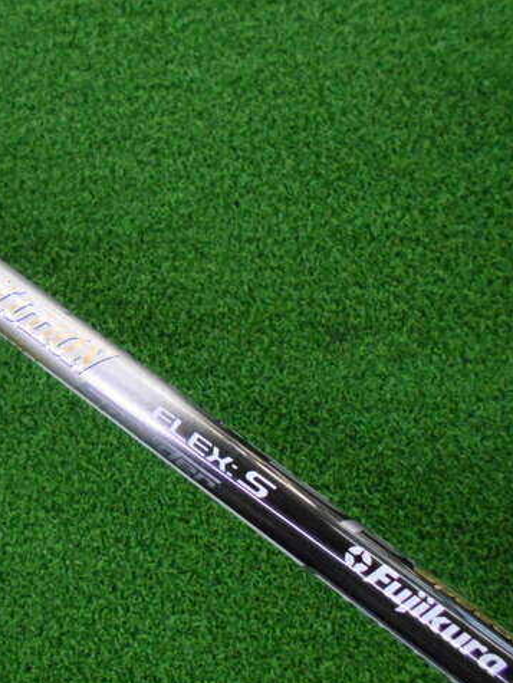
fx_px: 691
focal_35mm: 35
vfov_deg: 52.6
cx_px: 79
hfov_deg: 38.7
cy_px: 344
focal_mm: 4.6
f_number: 3.2
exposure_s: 1/160
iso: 800
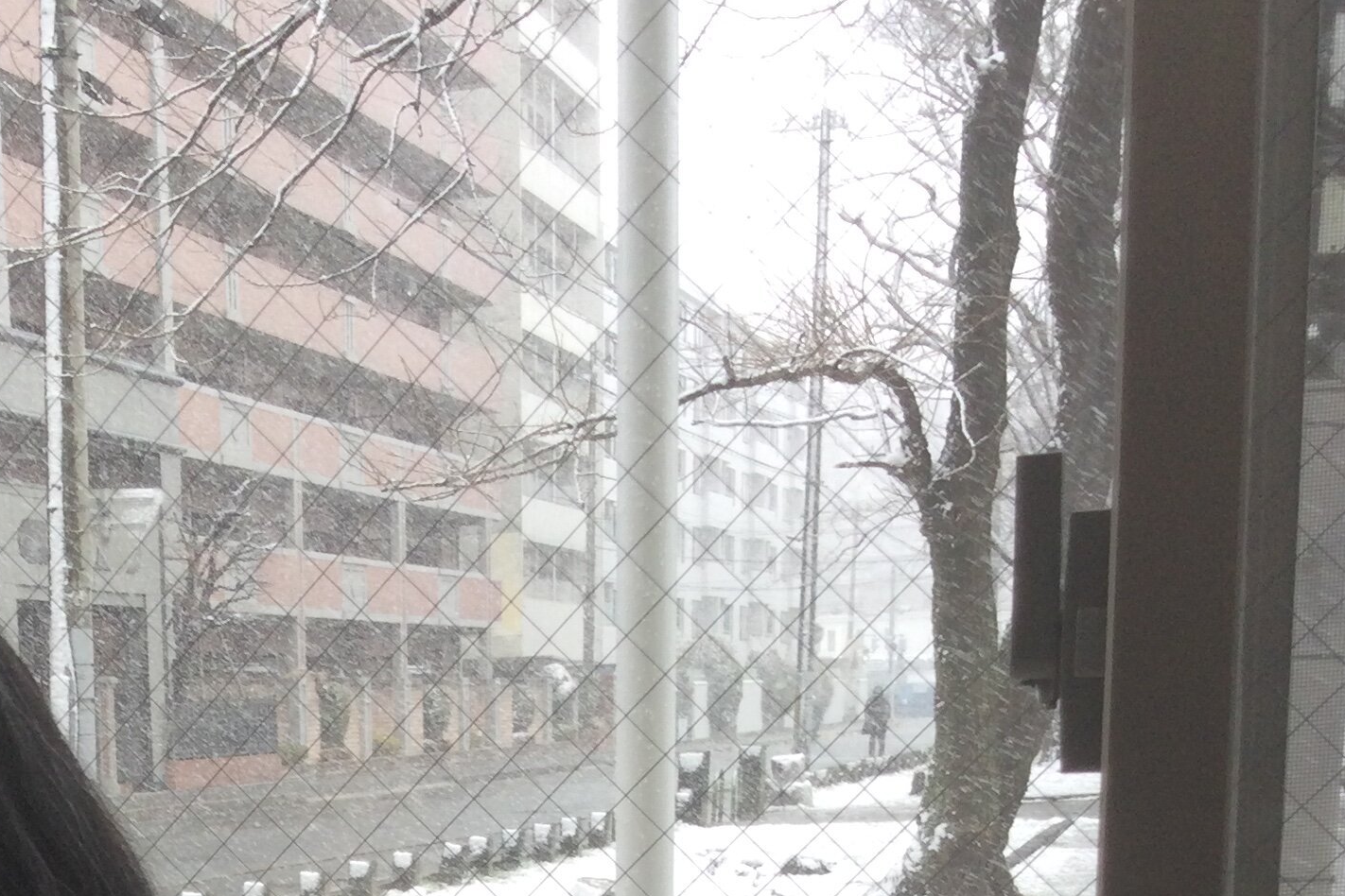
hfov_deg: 26.8
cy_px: 1344
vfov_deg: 16.7
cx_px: 252
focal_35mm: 74
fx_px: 2765
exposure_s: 1/120
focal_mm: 3.3
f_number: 2.4
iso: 25
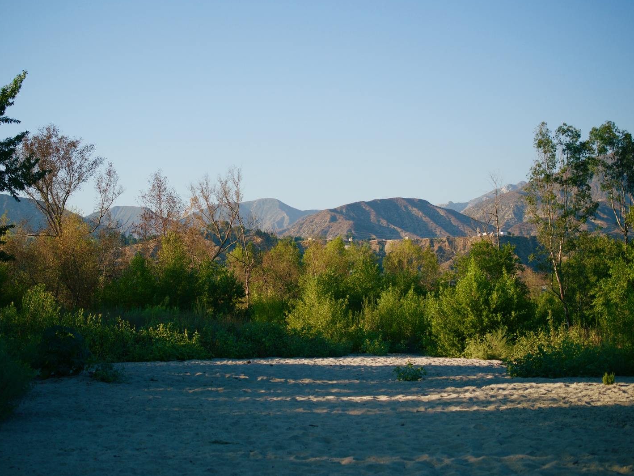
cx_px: 287
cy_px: 237
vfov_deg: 22.3
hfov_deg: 29.4
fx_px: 1209
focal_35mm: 66
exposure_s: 1/1000
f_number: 2.8
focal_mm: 40
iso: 100
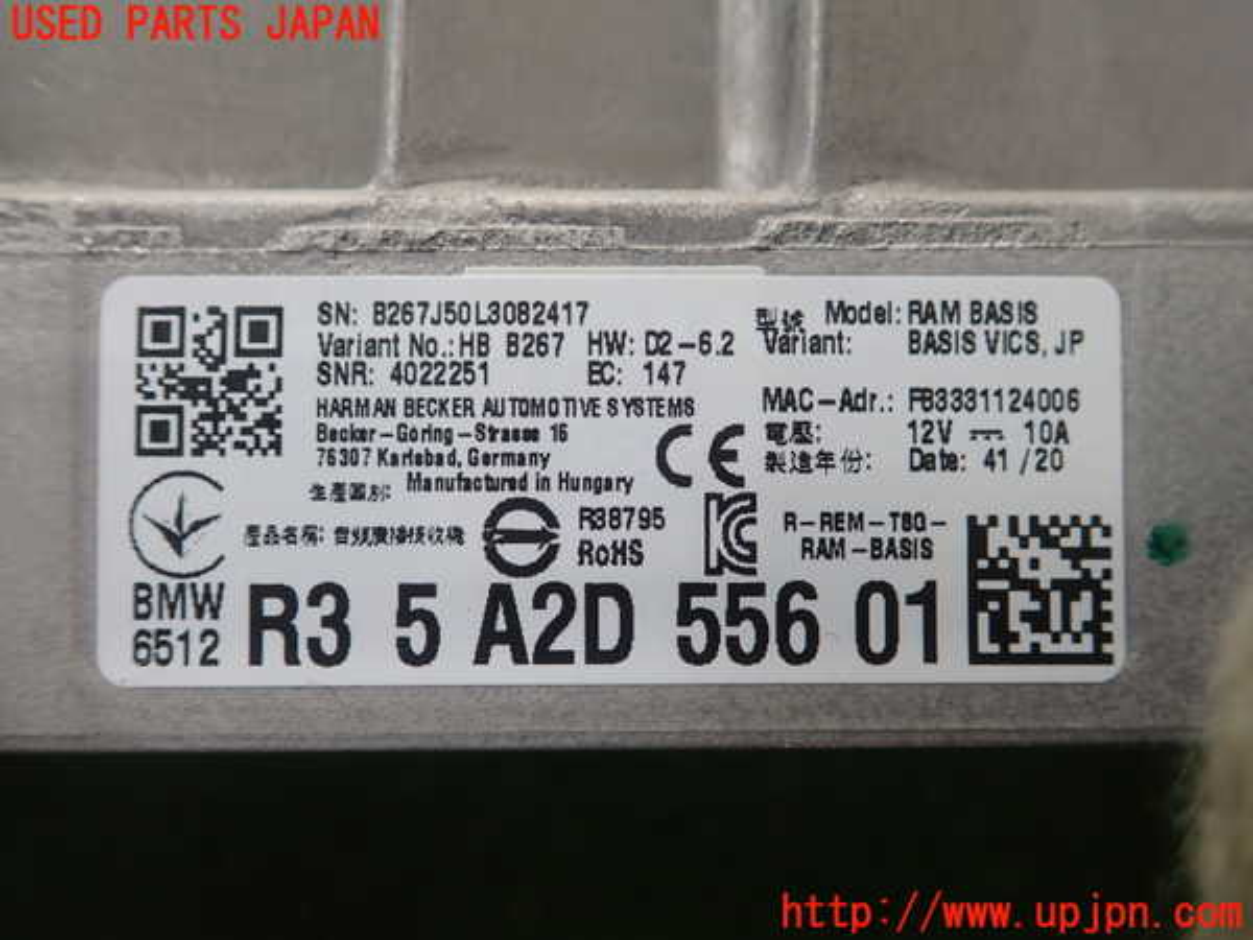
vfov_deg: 46.8
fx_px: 1086
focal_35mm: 30
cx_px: 626
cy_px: 470
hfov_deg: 60.0
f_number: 2.3
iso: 160
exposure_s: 1/125
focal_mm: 5.5
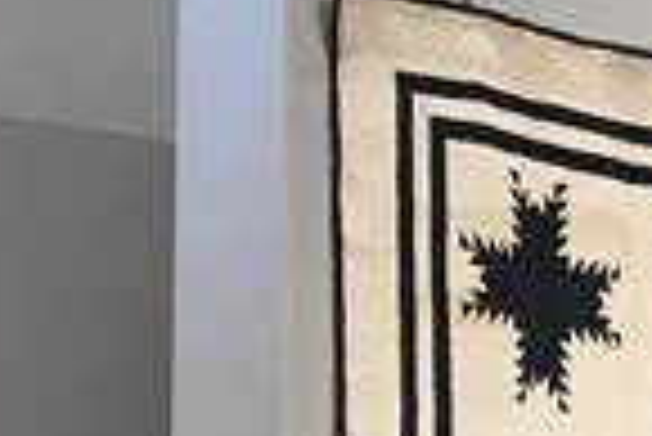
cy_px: 1187
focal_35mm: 205
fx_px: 3716
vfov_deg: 6.3
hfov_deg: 10.0
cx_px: 648
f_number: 1.8
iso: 64
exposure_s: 1/15
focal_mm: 3.99
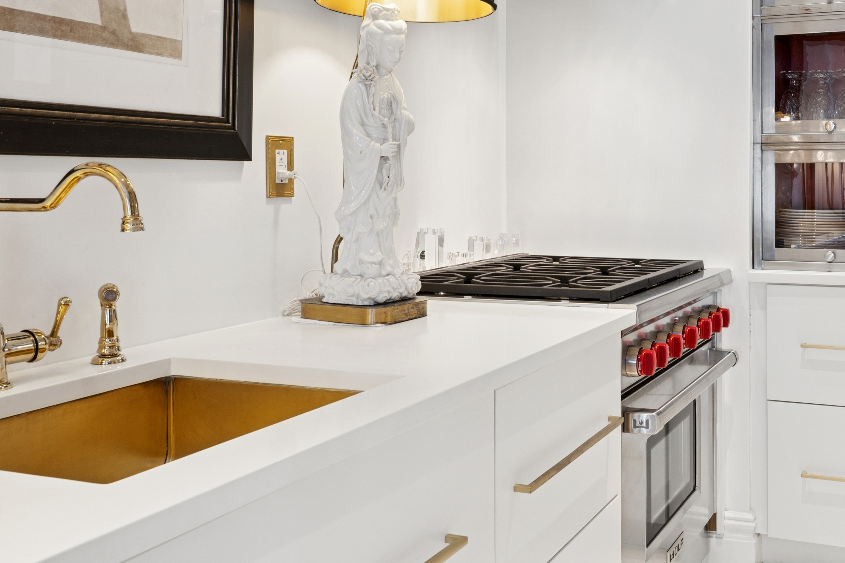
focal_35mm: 41
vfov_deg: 32.5
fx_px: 962
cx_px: 586
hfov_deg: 46.4
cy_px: 229
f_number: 11
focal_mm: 24
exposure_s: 1/5
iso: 200
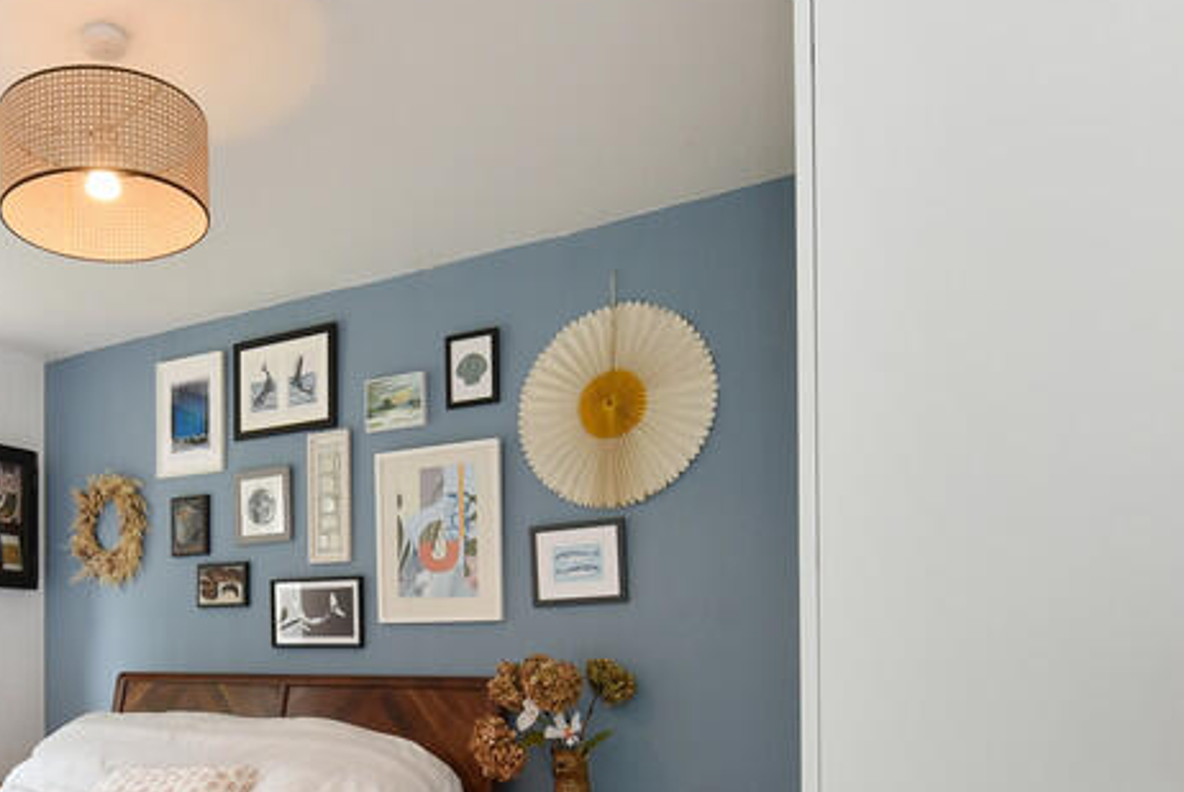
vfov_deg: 40.7
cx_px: 310
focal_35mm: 31
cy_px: 633
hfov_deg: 57.5
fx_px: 1020
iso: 250
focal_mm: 14
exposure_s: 1/15
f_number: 10
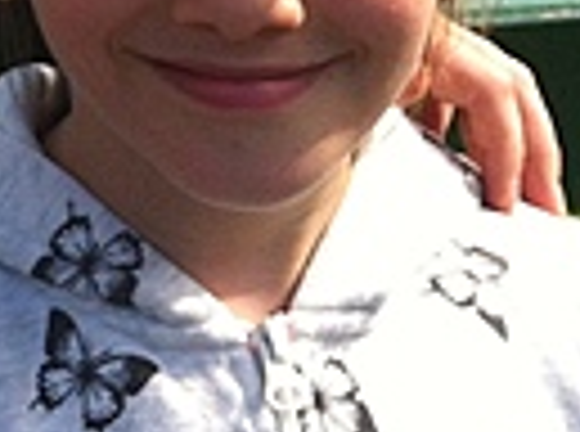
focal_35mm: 174
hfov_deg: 10.6
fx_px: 2907
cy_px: -454
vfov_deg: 8.1
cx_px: -531
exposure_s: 1/331
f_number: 2.8
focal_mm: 3.85
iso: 80
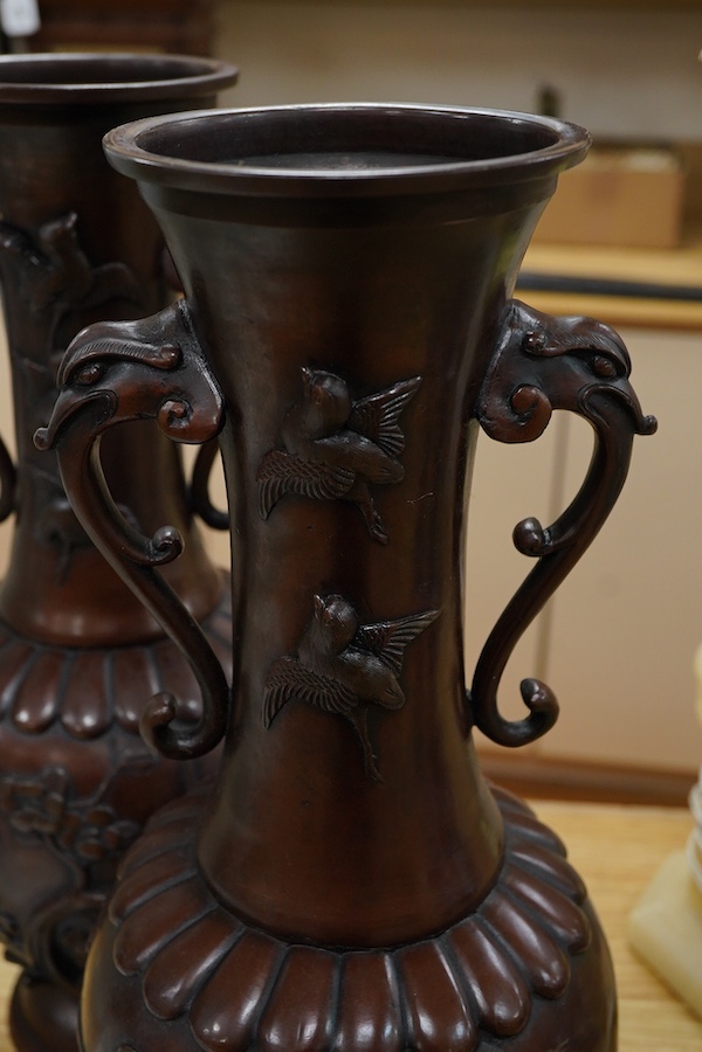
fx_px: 1316
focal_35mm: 45
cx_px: 351
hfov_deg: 29.9
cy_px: 526
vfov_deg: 43.6
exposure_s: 1/125
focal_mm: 30
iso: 1250
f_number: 9
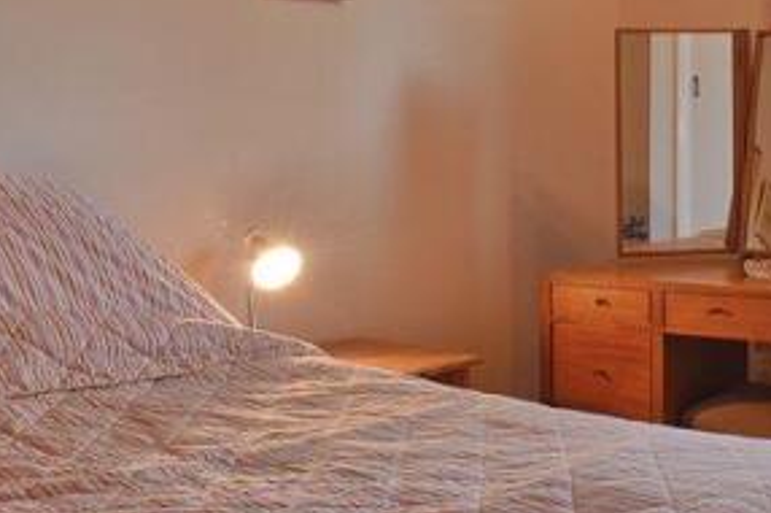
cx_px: 722
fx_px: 1326
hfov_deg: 30.7
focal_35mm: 62
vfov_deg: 21.7
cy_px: 136
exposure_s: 1/2.5
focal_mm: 18
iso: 100
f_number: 13
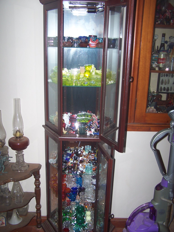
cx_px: 87
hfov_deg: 37.7
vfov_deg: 49.0
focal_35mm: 38
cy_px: 116
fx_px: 255
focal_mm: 6.3
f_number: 2.8
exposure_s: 1/60
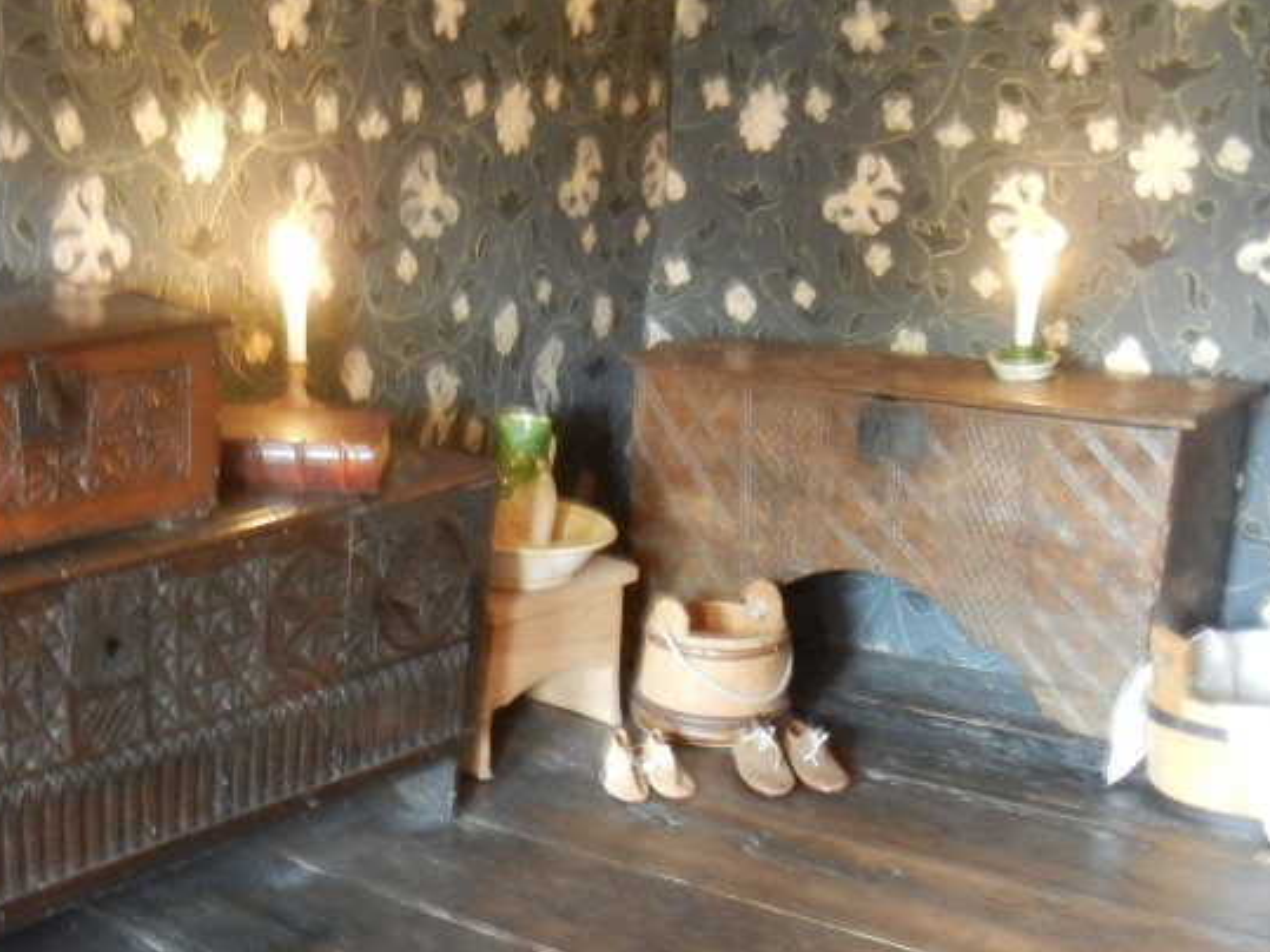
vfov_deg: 25.1
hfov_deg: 33.5
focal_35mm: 57
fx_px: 2091
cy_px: 804
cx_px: 419
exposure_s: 1/2.6
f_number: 3.5
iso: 400
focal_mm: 5.4
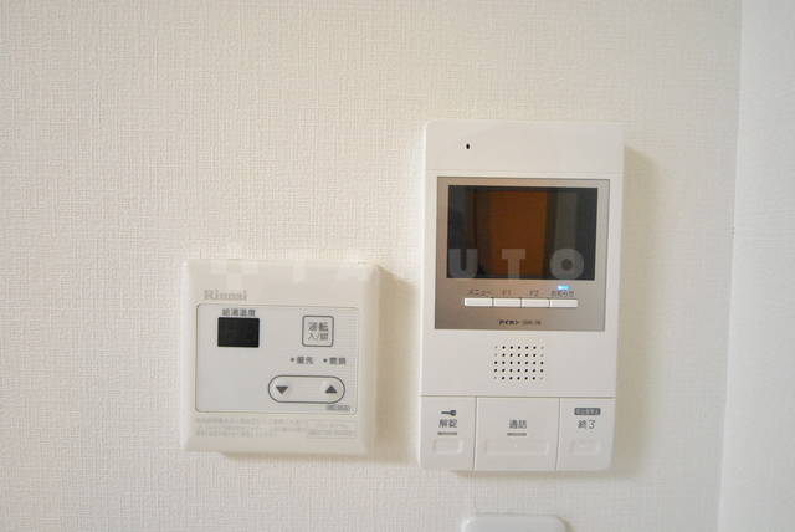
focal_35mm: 20
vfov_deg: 63.3
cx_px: 398
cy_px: 266
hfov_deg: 85.4
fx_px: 431
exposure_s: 1/40
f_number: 5
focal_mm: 13
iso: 1600
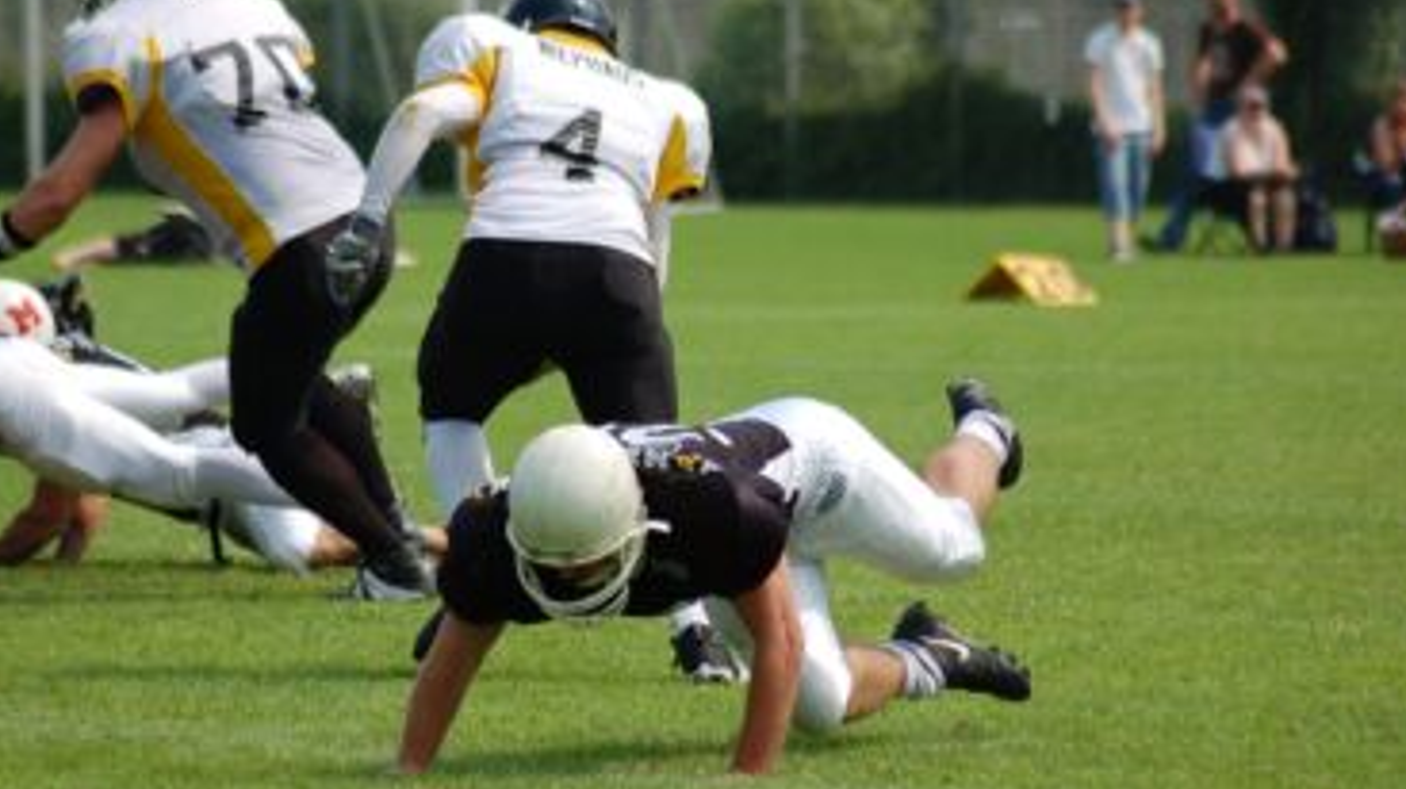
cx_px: 611
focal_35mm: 329
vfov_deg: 3.7
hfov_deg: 6.6
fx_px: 12259
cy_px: 368
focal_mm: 170
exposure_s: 1/1250
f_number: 5
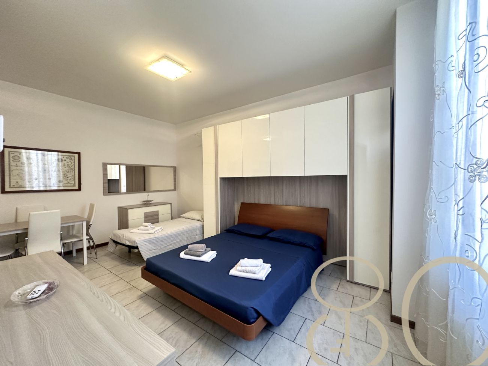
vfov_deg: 85.7
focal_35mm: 14
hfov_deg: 102.1
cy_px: 183
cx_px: 244
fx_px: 197
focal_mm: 2.22
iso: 250
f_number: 2.2
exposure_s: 1/50
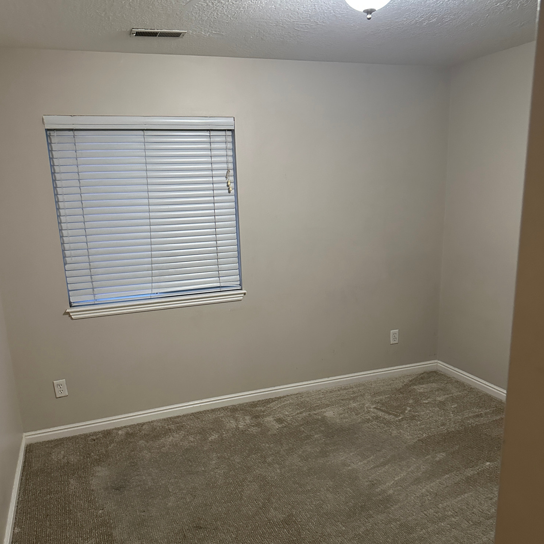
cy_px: 323
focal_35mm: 29
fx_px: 516
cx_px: 266
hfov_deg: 55.6
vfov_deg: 55.3
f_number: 1.78
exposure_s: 1/60
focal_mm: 6.86
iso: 640
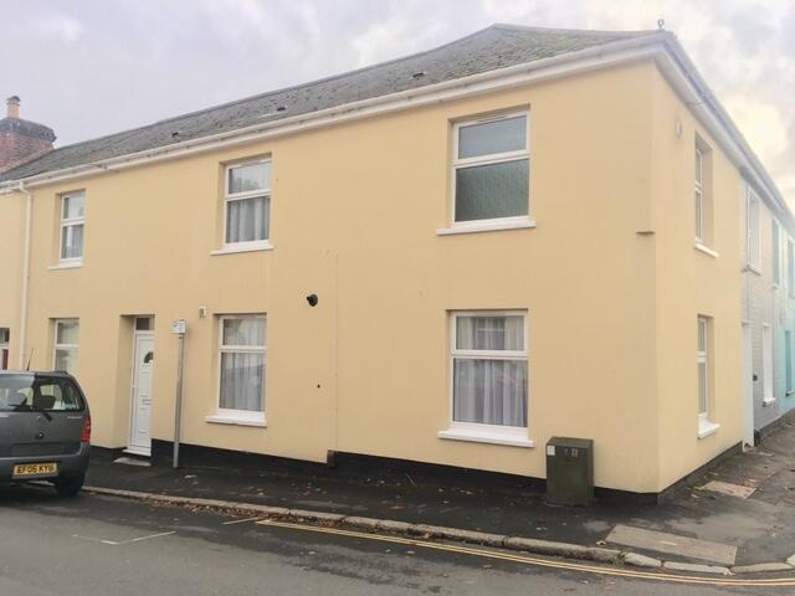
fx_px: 666
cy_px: 298
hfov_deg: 61.7
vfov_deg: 48.2
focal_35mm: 29
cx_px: 398
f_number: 2.2
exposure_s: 1/100
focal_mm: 4.15
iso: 25
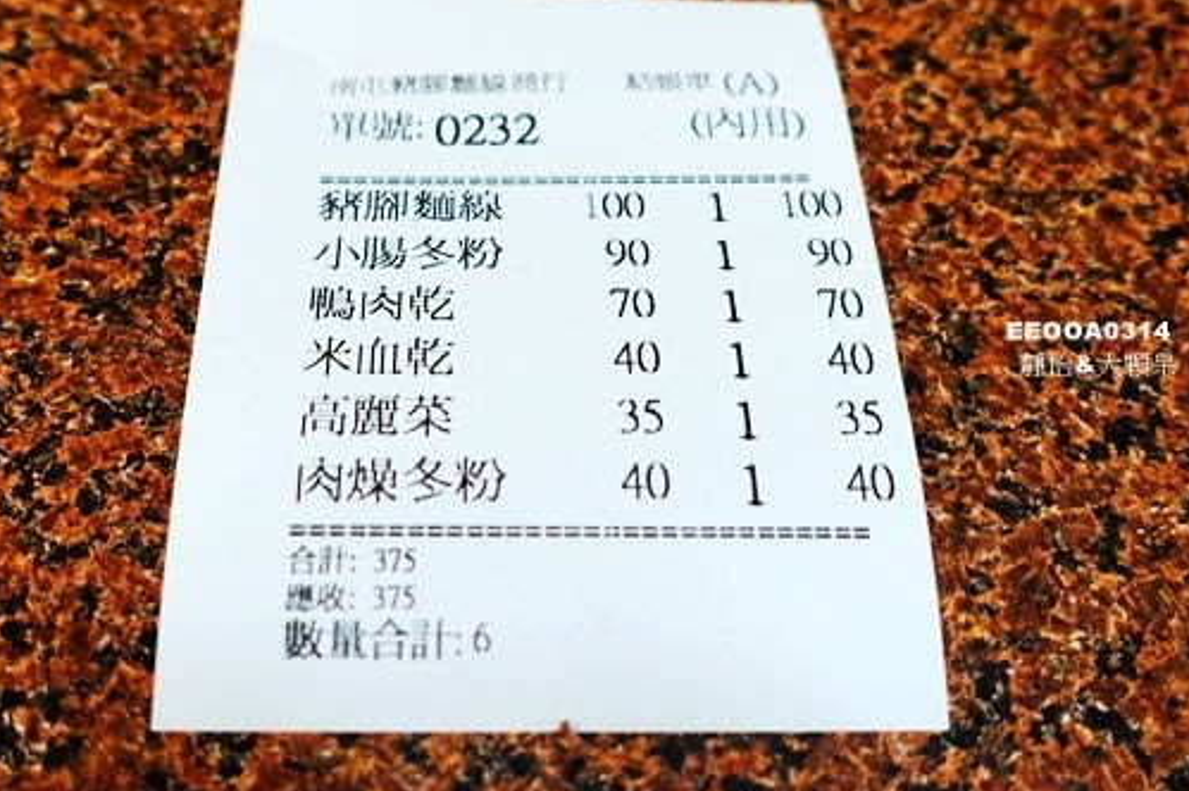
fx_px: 1419
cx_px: 519
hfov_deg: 45.4
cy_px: 280
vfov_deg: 31.0
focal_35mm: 43
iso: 320
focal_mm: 11.93
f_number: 2.8
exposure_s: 1/40
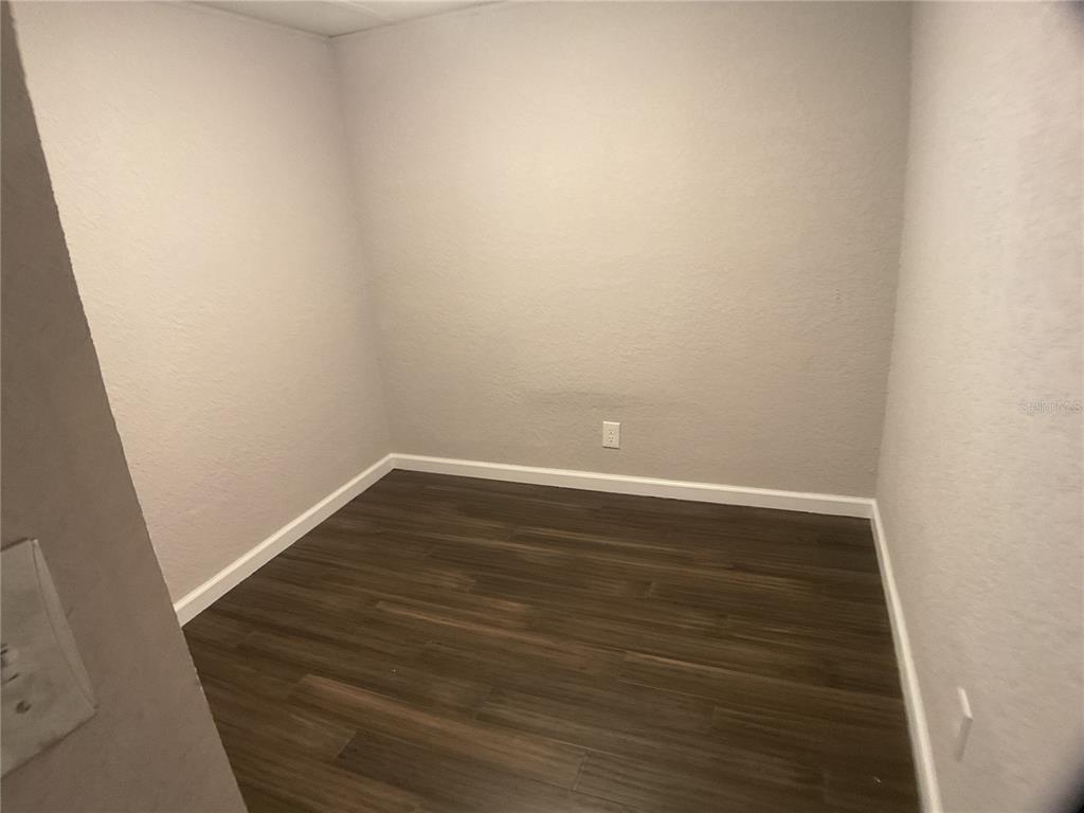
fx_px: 908
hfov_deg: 61.7
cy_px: 406
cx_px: 542
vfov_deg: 48.2
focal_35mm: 29
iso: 160
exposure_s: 1/60
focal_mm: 3
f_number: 1.8
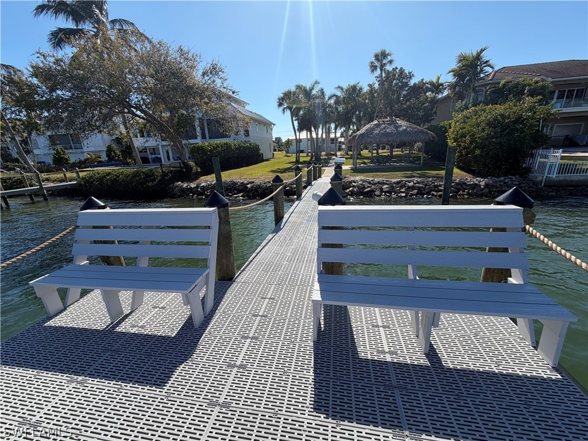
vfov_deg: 85.7
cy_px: 220
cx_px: 294
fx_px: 238
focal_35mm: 14
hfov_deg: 102.1
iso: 20
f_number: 2.2
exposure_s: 1/830
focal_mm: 2.22
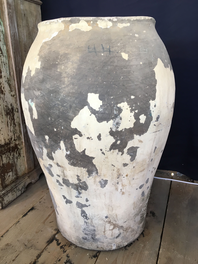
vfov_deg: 61.7
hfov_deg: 48.2
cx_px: 99
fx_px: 221
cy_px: 132
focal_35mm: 29
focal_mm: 4.15
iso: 40
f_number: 2.2
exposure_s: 1/33
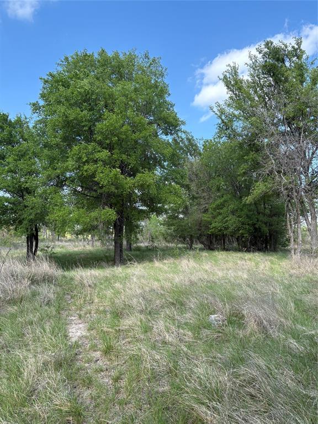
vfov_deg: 67.3
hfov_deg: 53.1
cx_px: 159
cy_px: 212
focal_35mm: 26
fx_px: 318
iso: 64
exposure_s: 1/1081
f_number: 1.6
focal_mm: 5.96
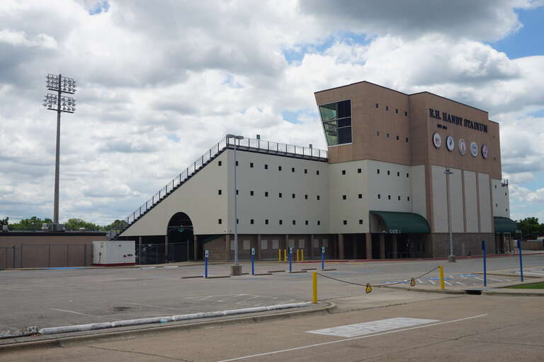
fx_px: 612
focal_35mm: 40
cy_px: 181
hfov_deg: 47.9
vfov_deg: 33.0
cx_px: 272
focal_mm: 27
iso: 100
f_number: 11
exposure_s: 1/200
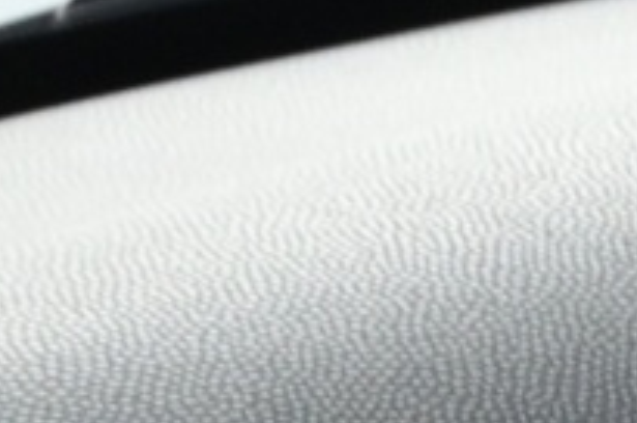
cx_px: 2197
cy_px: 1207
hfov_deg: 6.3
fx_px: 5140
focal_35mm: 291
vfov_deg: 4.5
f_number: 4.2
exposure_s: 1/13
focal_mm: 24.5
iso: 1600
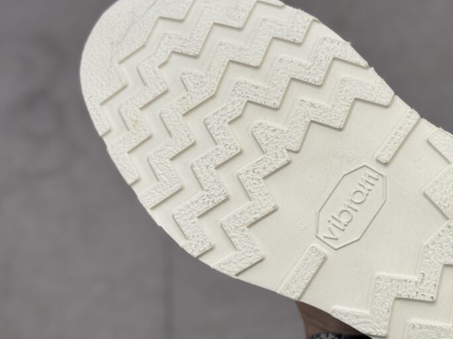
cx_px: 329
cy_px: 188
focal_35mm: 72
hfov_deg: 26.7
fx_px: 942
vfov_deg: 20.4
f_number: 1.78
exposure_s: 1/120
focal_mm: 6.76
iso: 80
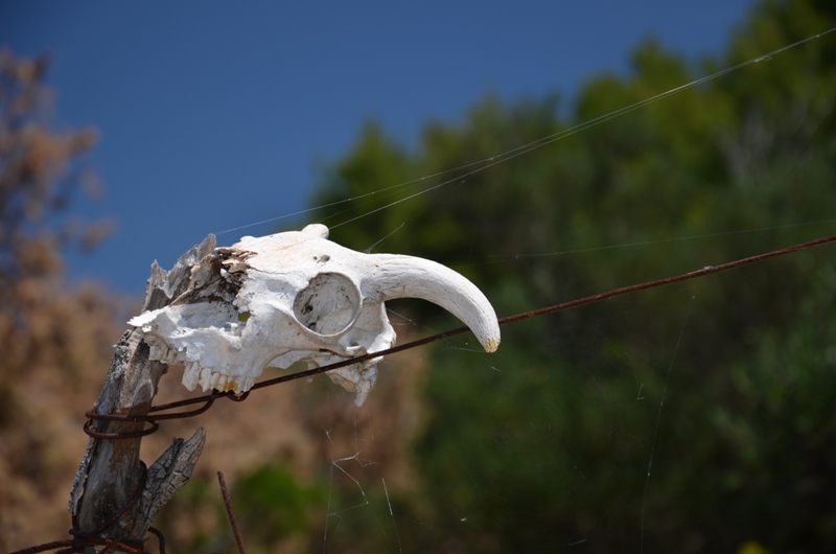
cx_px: 418
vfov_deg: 9.9
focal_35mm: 138
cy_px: 277
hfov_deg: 14.9
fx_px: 3198
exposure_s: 1/200
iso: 100
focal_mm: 92
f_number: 7.1
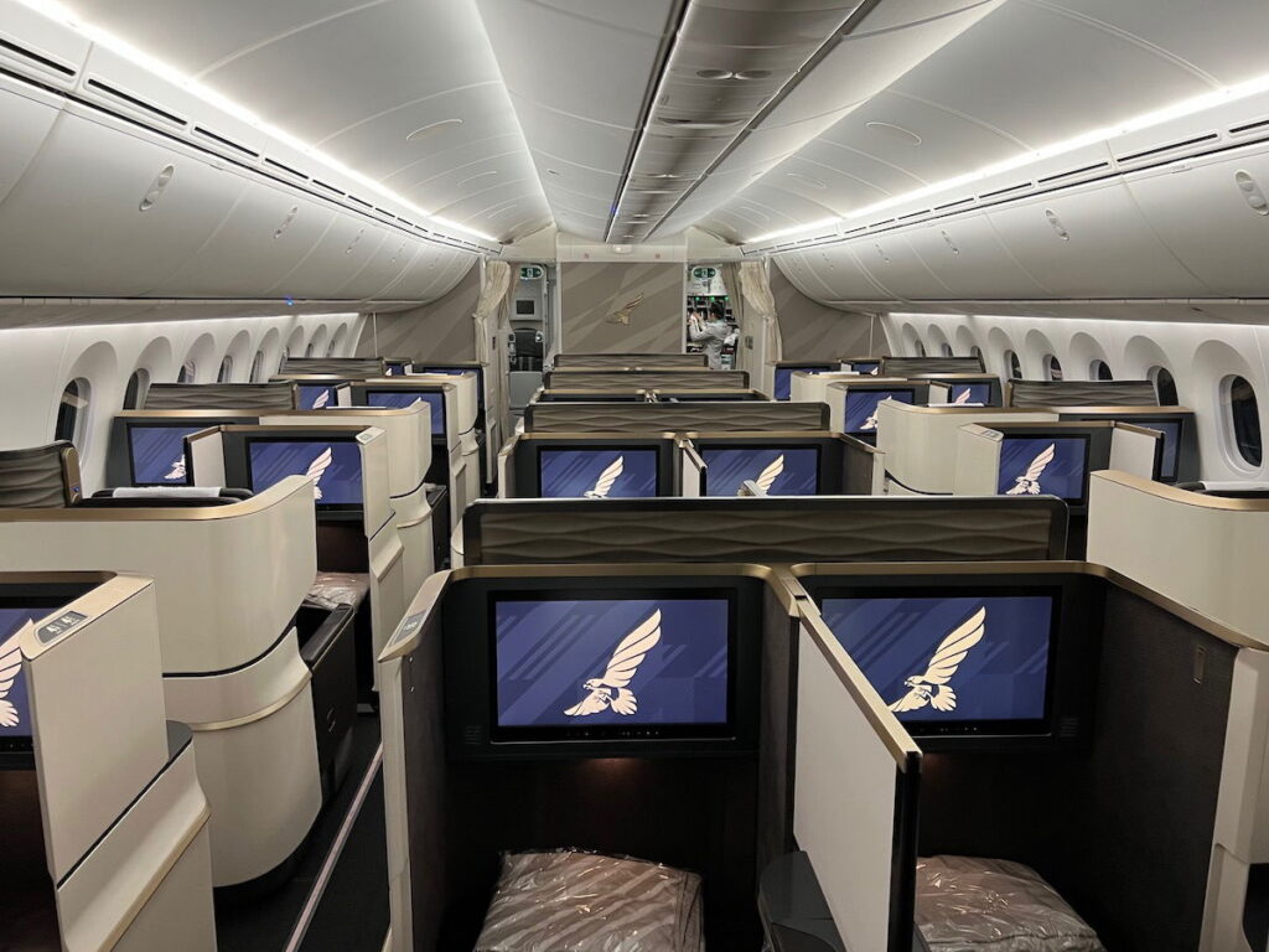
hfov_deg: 67.3
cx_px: 634
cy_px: 476
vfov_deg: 53.1
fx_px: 953
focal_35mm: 26
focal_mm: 5.7
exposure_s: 1/55
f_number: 1.5
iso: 160
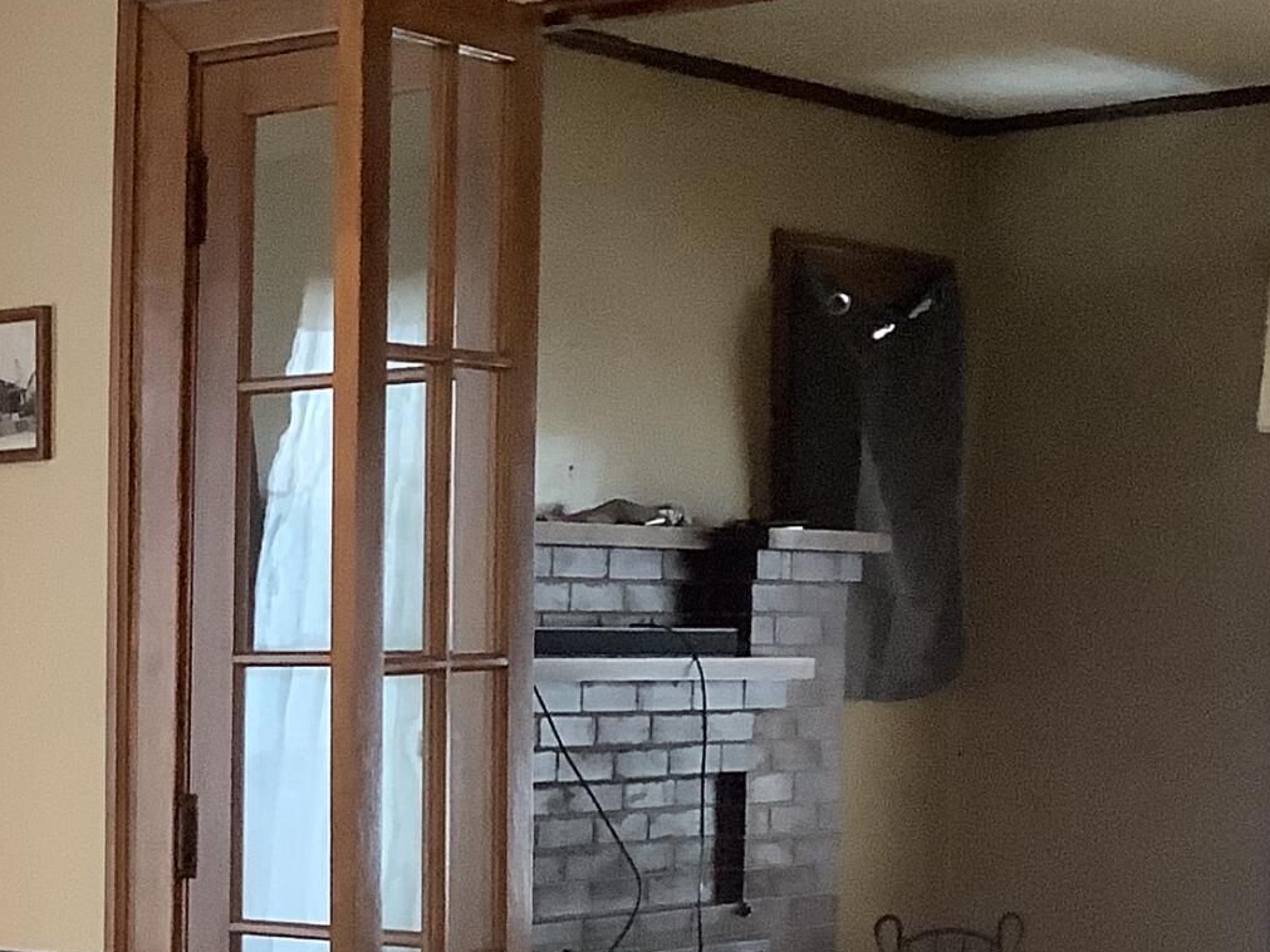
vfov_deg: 15.8
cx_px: -408
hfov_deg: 19.5
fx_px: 3375
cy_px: 895
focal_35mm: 92
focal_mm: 3.3
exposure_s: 1/40
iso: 320
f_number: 2.4
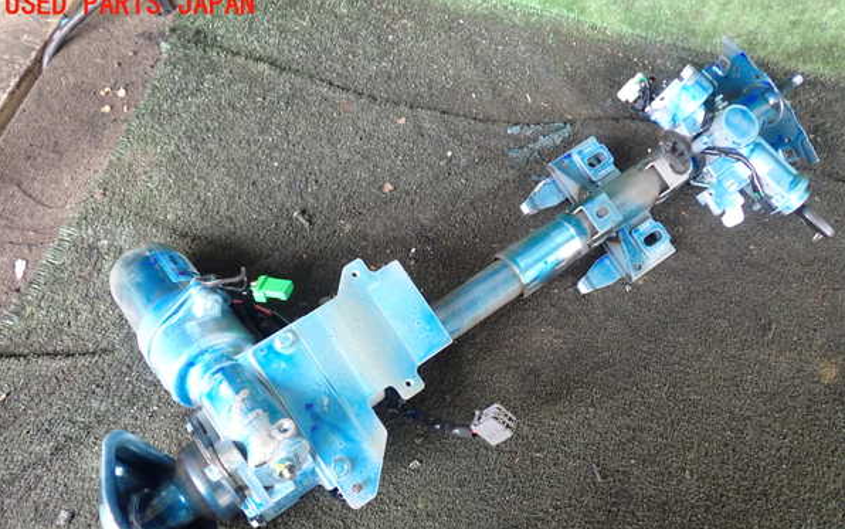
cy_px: 306
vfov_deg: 39.4
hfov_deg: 59.6
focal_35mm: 32
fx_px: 737
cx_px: 422
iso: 200
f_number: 2.3
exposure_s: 1/40
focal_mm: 5.4
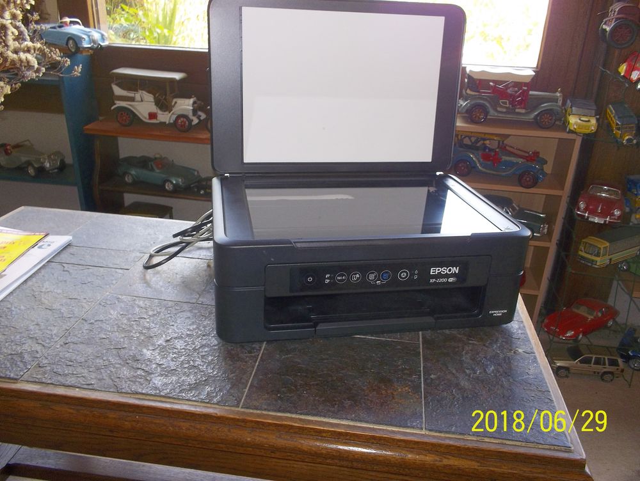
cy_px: 240
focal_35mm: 29
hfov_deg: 61.6
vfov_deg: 48.3
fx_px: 537
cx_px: 320
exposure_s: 1/30
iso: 80
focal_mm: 4.1
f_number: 3.3
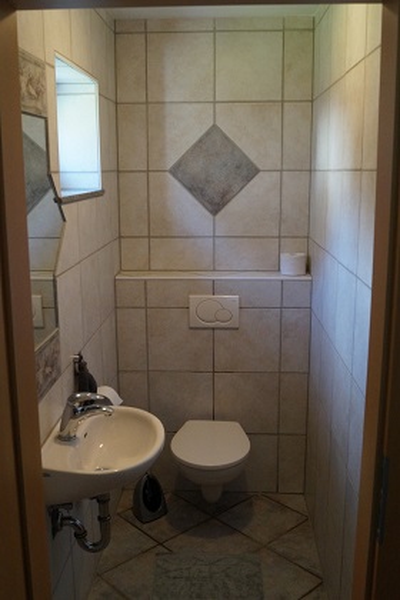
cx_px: 200
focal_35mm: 36
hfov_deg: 36.9
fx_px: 600
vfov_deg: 53.1
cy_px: 300
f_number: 6.3
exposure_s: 1/60
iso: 2000
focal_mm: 24
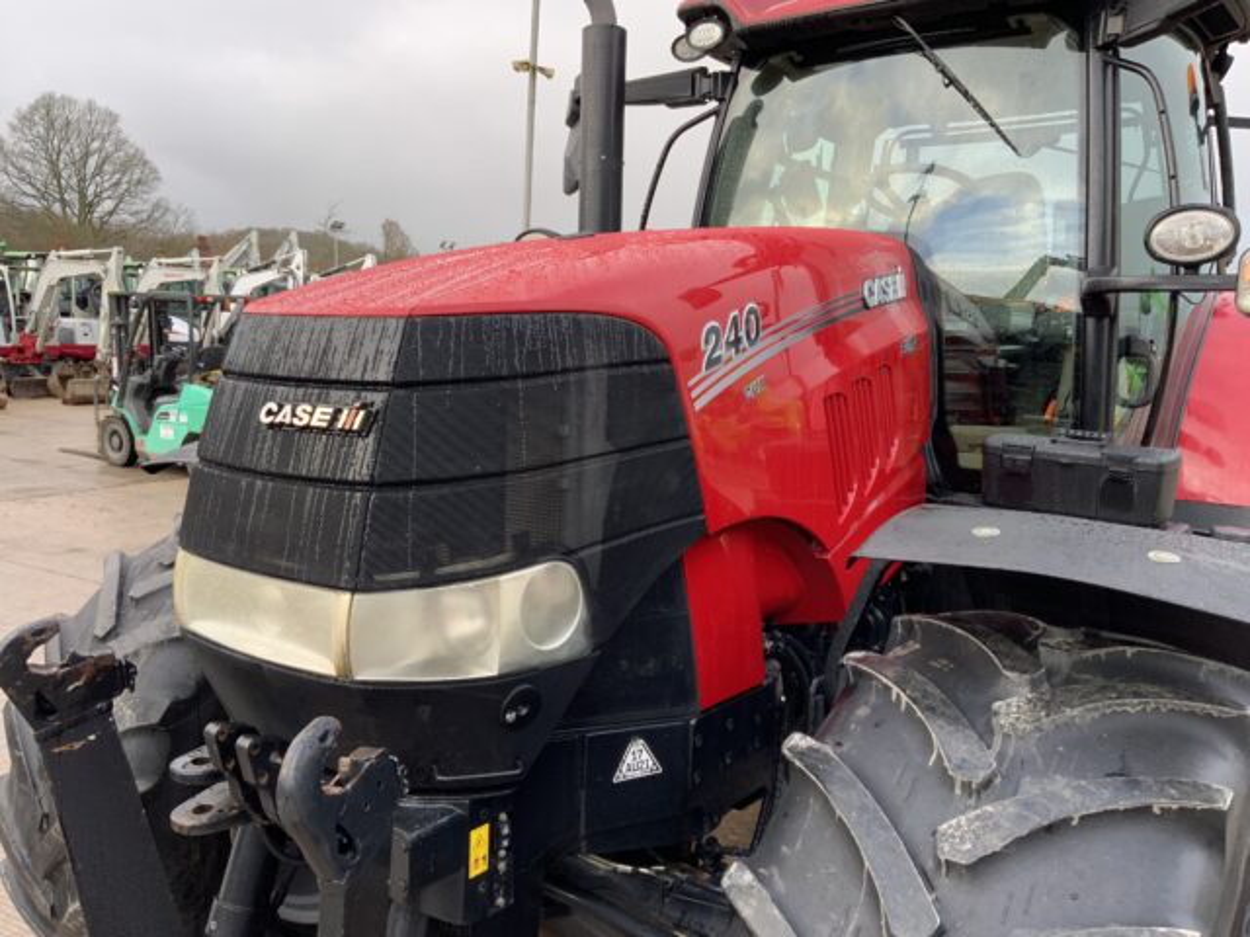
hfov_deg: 61.7
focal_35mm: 29
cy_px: 468
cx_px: 625
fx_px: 1047
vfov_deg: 48.2
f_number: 1.8
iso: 32
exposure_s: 1/122
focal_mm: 3
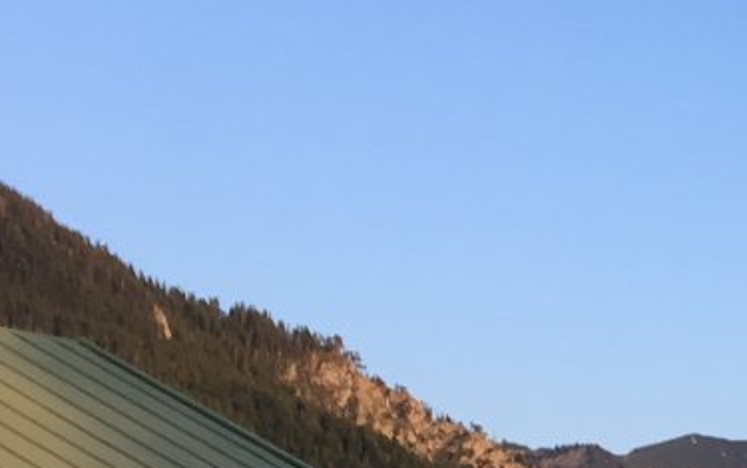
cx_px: 1197
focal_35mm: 131
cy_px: 639
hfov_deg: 14.6
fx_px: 2669
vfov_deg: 9.8
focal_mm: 4.15
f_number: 2.2
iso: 25
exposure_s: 1/343
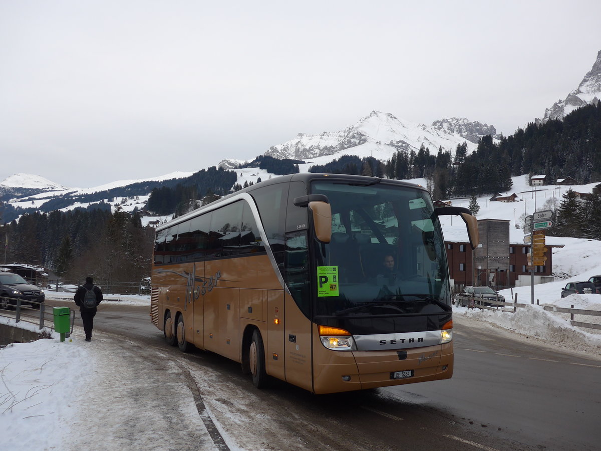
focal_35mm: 29
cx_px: 300
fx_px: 503
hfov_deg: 61.7
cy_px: 226
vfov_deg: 48.2
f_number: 2.8
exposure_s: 1/500
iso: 80
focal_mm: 6
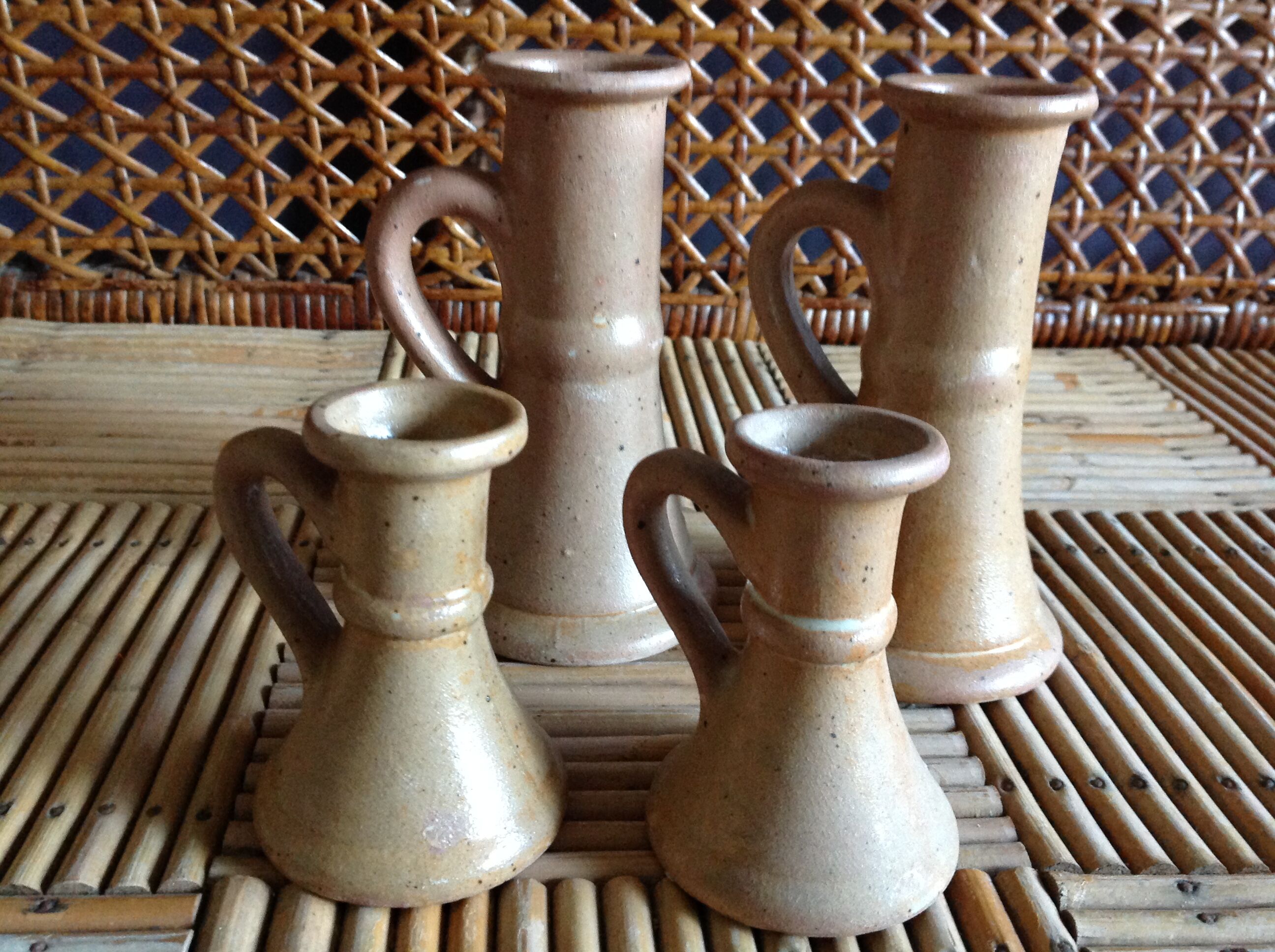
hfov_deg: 52.7
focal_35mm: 35
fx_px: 1287
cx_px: 638
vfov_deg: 40.6
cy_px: 476
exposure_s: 1/15
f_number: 2.4
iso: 320
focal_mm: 4.28
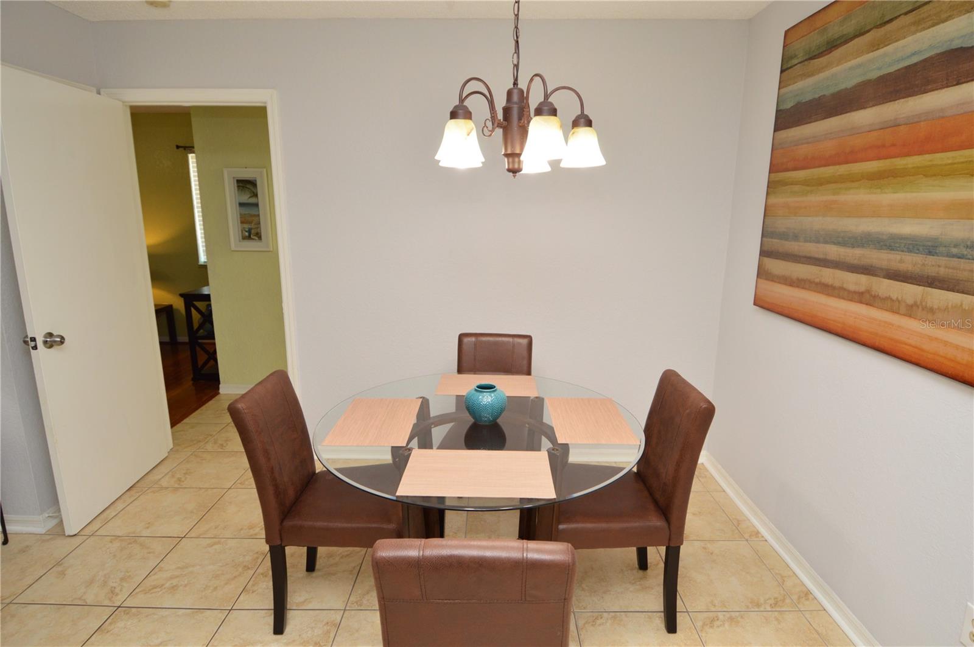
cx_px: 487
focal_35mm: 18
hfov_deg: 90.1
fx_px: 486
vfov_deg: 67.3
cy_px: 324
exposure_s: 1/80
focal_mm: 12
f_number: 4.5
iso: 400
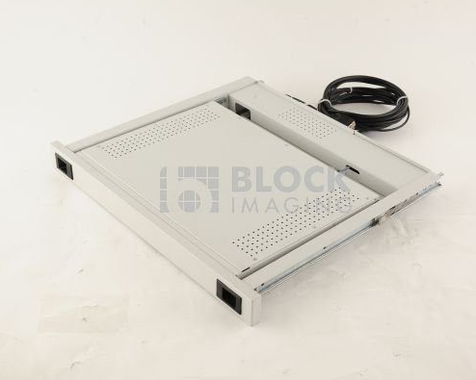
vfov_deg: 26.7
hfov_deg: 33.0
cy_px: 190
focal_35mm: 57
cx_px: 256
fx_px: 803
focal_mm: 50
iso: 1600
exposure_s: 1/125
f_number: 11
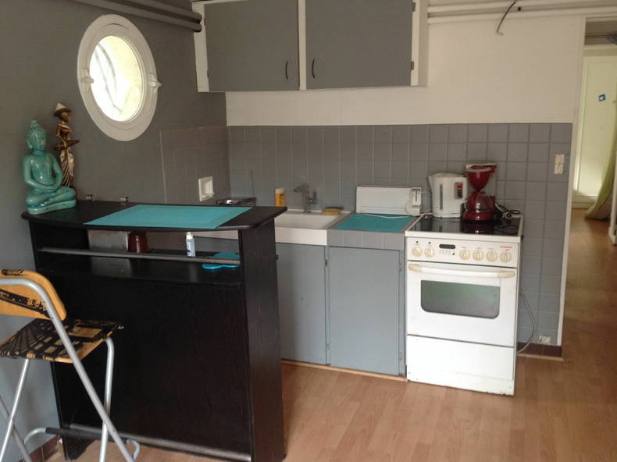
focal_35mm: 35
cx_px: 308
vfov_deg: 40.7
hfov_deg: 52.6
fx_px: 624
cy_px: 231
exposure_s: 1/15
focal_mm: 4.28
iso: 100
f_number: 2.4
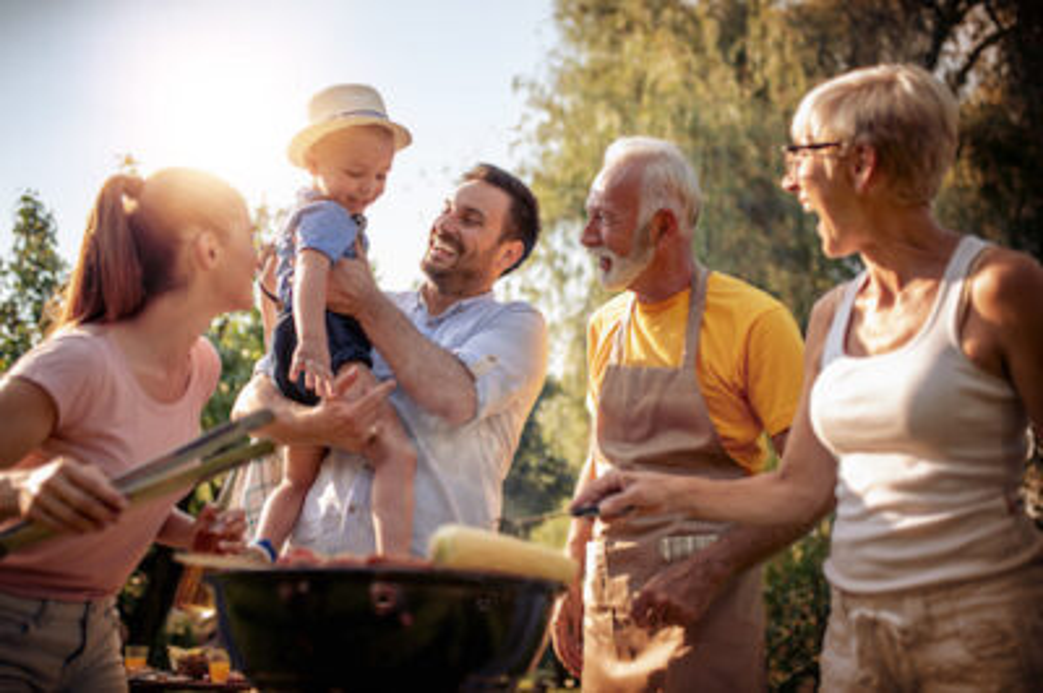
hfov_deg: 54.5
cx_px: 522
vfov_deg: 37.8
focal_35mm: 35
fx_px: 1013
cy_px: 346
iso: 80
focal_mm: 35
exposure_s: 1/800
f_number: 2
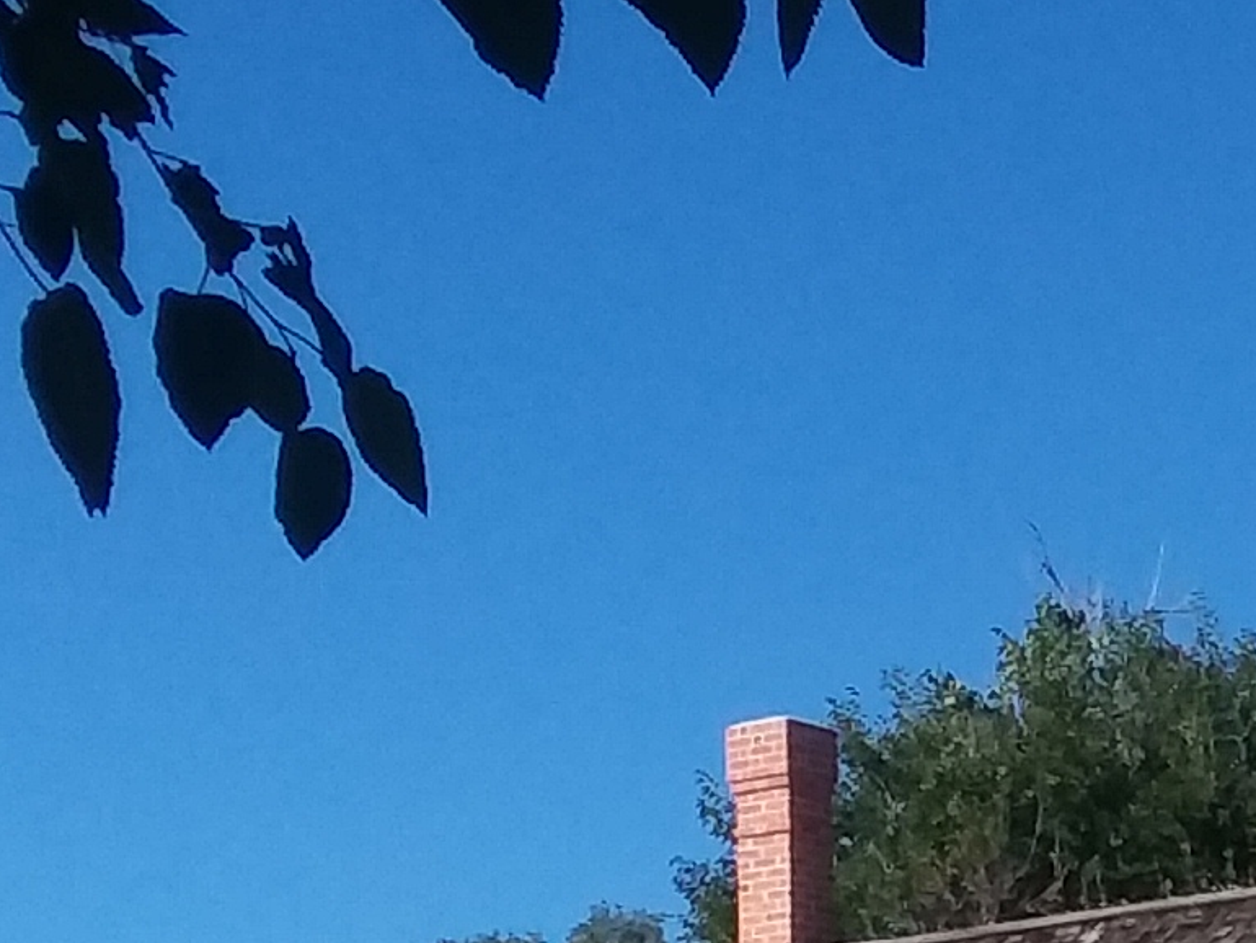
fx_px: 3521
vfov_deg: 14.1
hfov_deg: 18.2
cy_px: 1507
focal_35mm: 97
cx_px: 1829
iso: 40
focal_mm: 2.47
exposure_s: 1/1782
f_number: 1.9
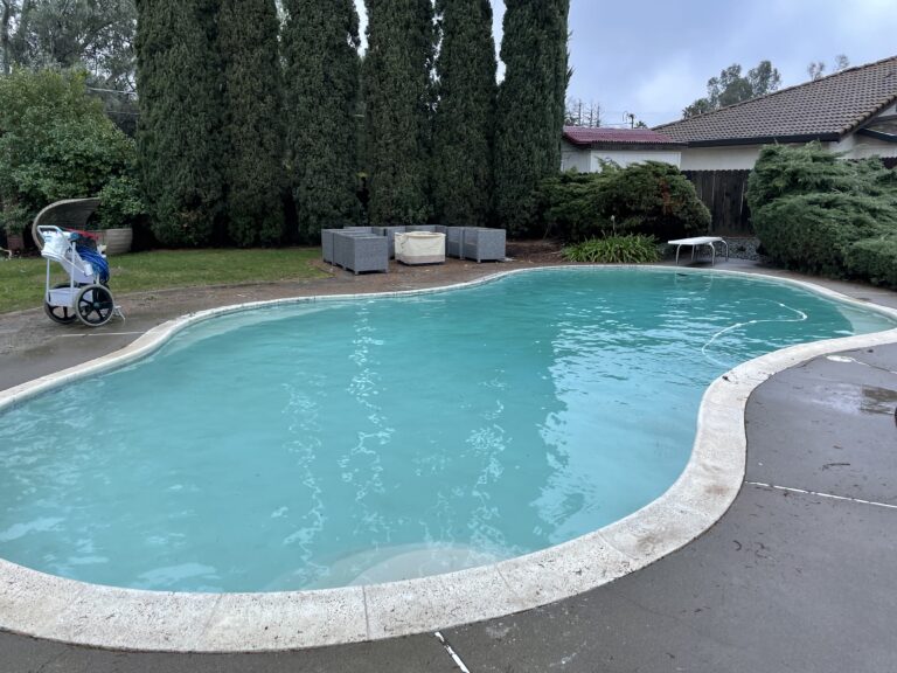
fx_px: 674
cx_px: 448
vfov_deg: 53.1
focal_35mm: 26
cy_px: 336
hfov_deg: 67.3
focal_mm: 4.2
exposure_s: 1/121
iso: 50
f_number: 1.6
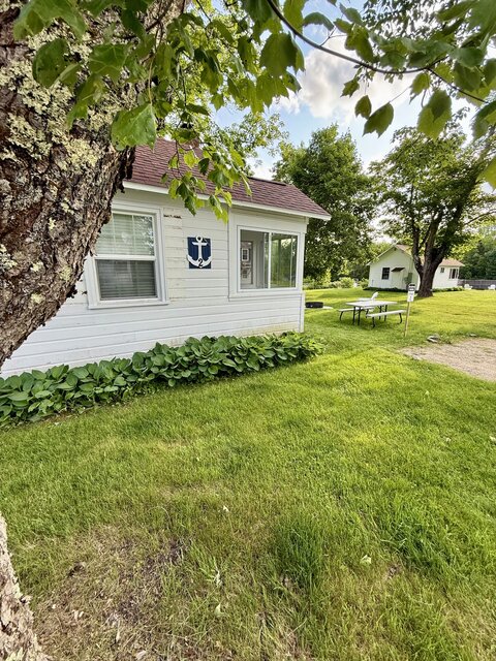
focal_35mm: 14
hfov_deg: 85.7
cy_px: 330
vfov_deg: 102.1
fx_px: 267
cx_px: 248
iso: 50
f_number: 2.2
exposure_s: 1/183
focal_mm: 2.22
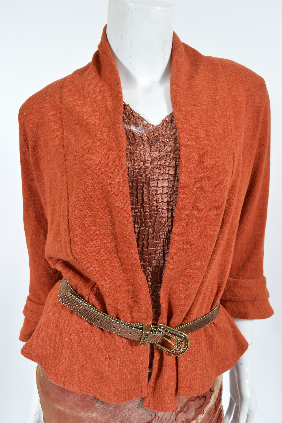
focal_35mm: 42
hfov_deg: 31.8
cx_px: 141
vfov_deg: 46.4
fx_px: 494
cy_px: 212
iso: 200
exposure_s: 1/80
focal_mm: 28
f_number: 6.3
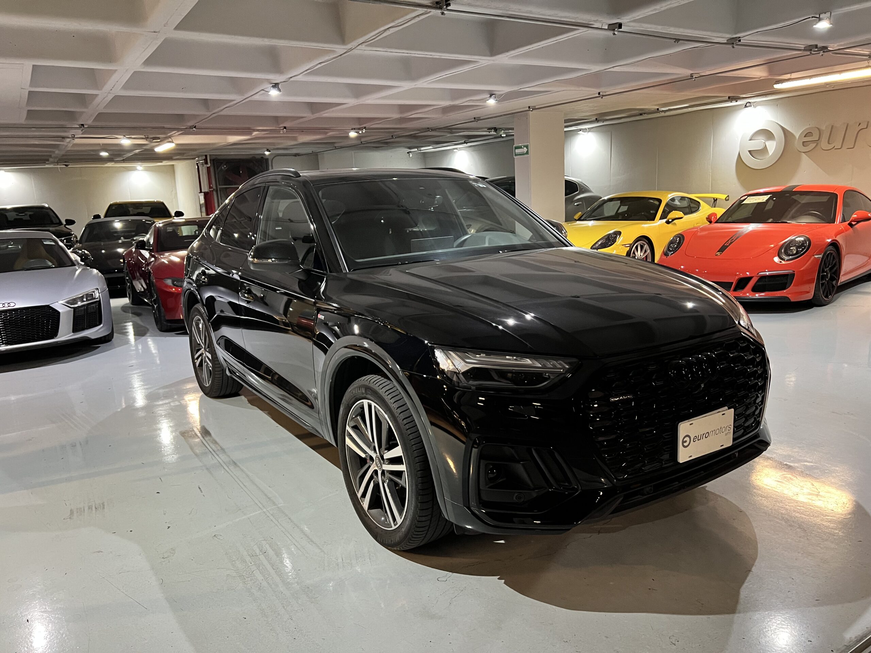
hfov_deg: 67.3
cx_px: 436
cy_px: 326
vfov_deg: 53.1
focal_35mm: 26
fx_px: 654
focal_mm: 5.7
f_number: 1.5
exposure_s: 1/60
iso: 400
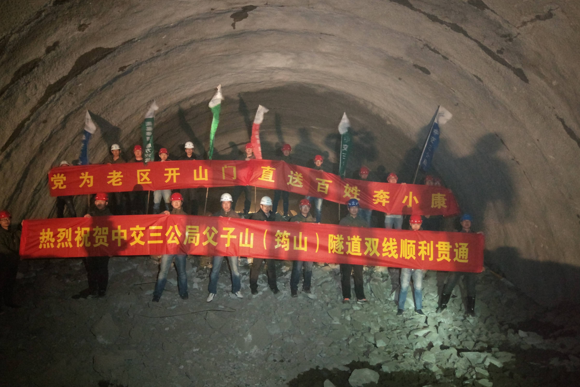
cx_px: 286
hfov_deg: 61.9
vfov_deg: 43.6
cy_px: 189
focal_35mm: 30
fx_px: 483
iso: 3200
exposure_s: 1/13
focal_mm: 4.26
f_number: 2
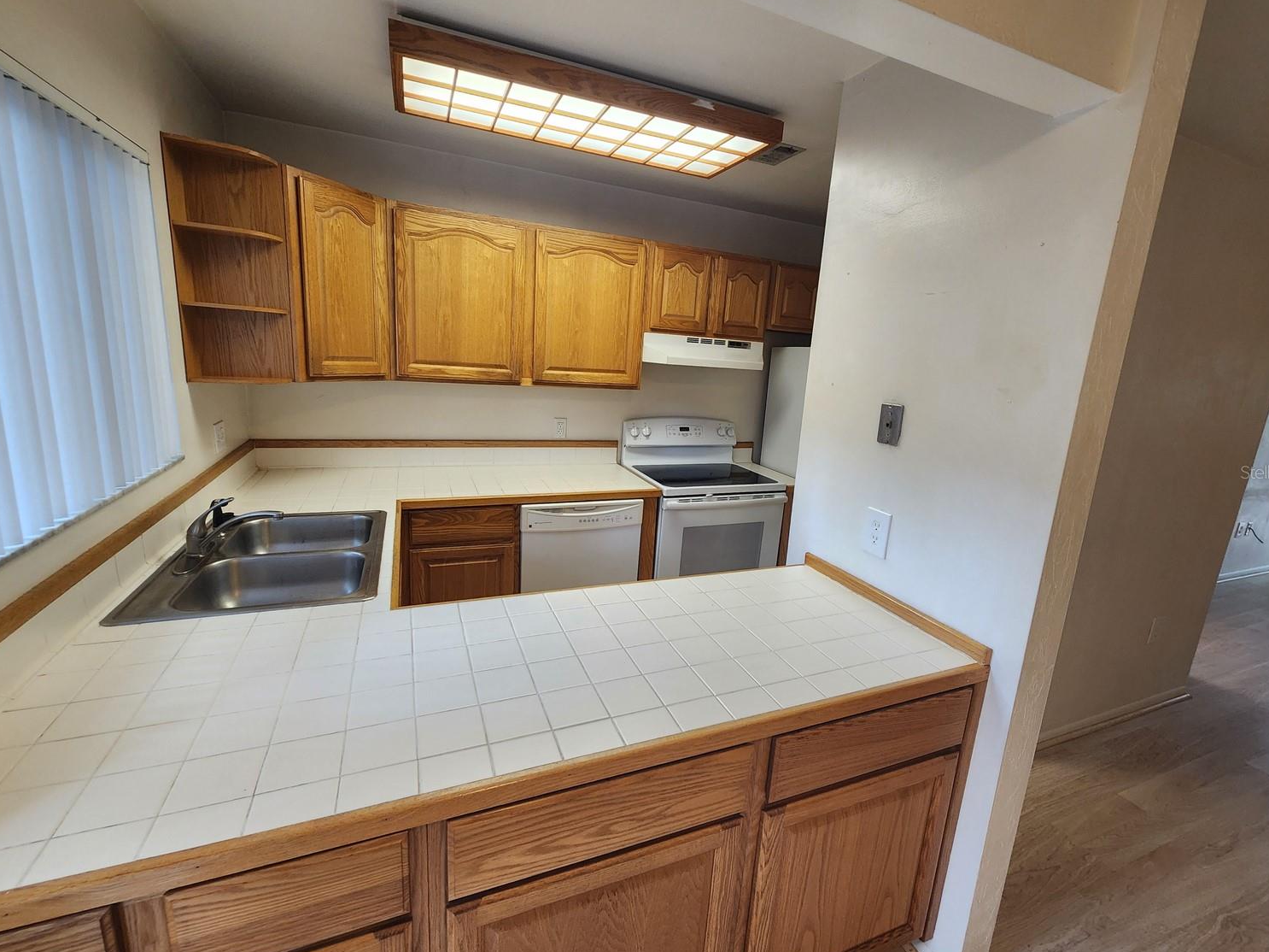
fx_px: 513
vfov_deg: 85.7
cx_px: 638
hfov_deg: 102.1
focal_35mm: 14
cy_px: 472
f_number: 2.2
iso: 200
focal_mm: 2.2
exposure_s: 1/60
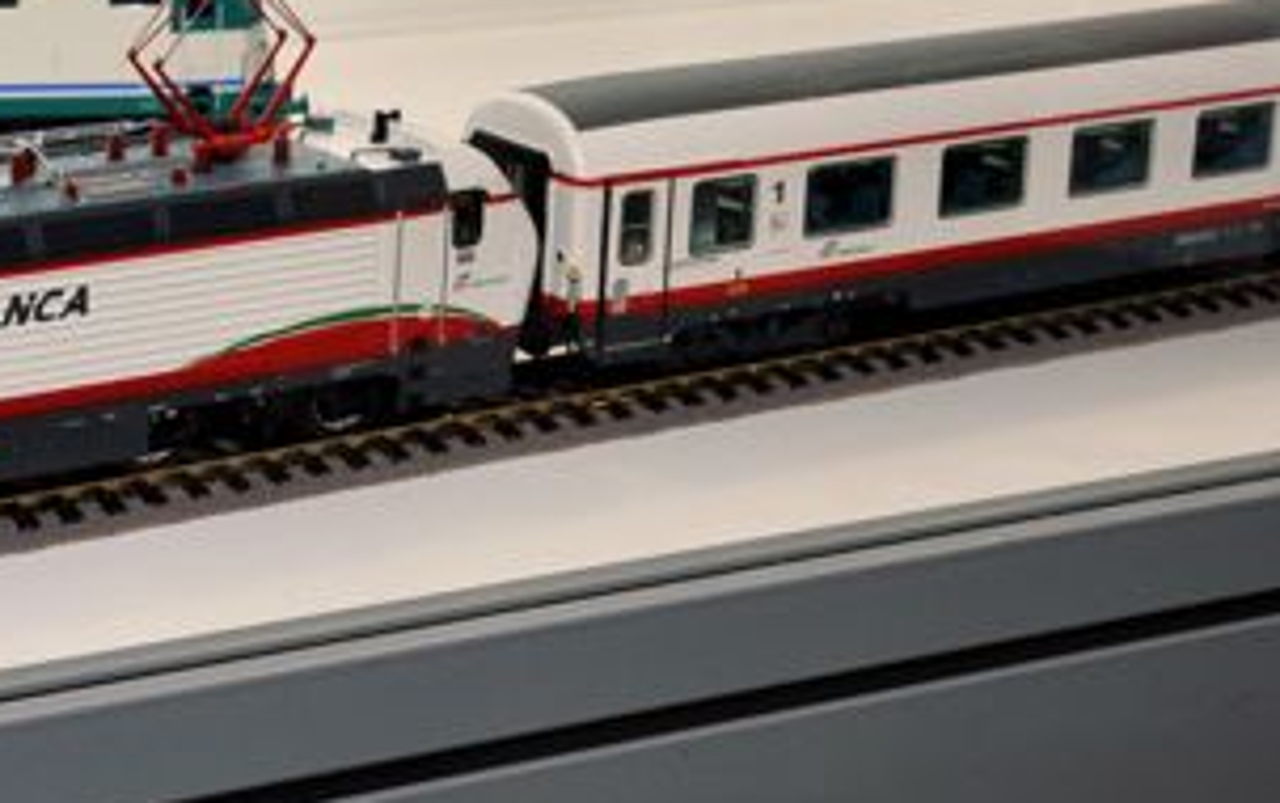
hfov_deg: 21.2
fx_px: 3282
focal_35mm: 94
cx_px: -55
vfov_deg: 13.9
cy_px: 254
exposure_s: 1/80
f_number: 16
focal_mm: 35
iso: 800
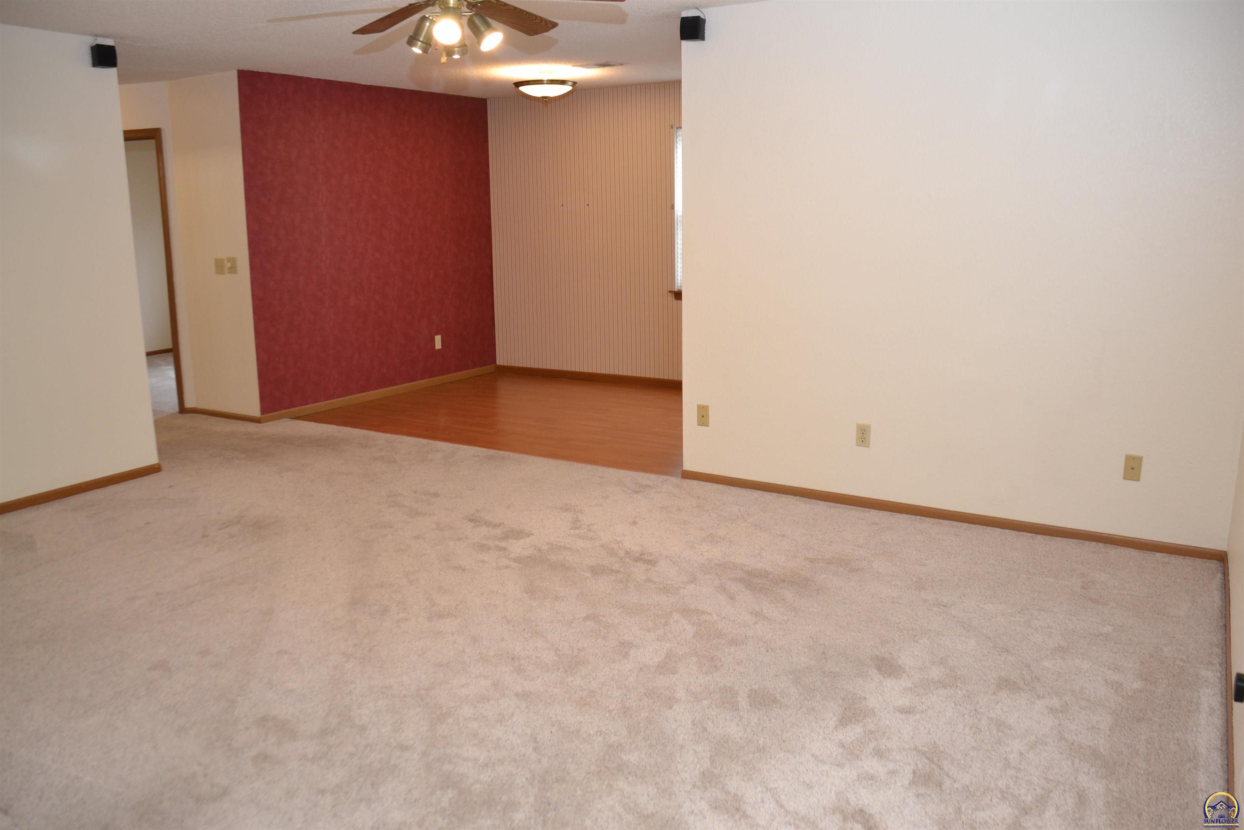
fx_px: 933
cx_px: 622
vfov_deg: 47.9
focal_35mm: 27
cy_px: 415
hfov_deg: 67.4
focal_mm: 18
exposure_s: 1/60
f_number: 3.5
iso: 500
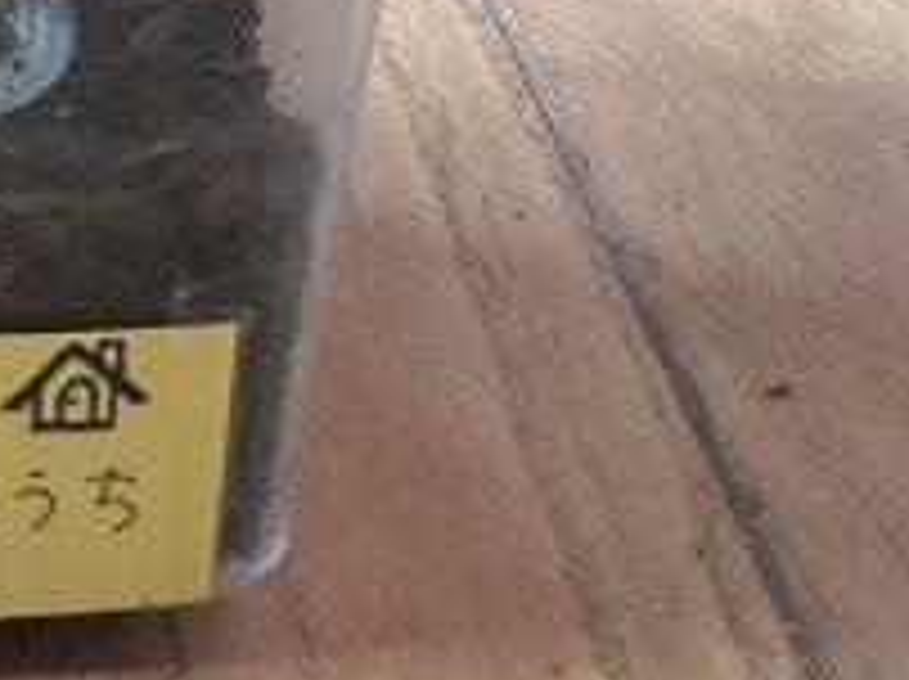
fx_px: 3095
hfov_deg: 14.8
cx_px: -670
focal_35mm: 118
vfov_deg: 12.3
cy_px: -63
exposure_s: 1/50
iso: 100
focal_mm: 3.3
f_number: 2.4
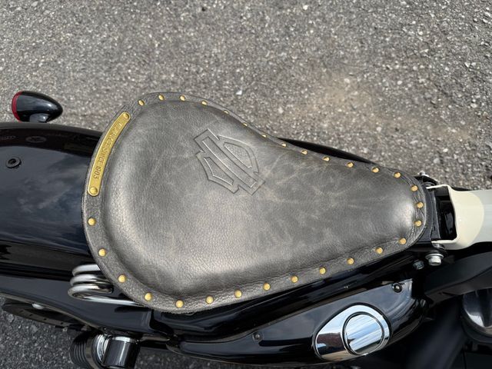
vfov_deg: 56.8
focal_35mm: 24
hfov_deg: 71.6
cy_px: 184
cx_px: 246
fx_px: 341
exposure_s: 1/4673
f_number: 1.78
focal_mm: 6.76
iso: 80
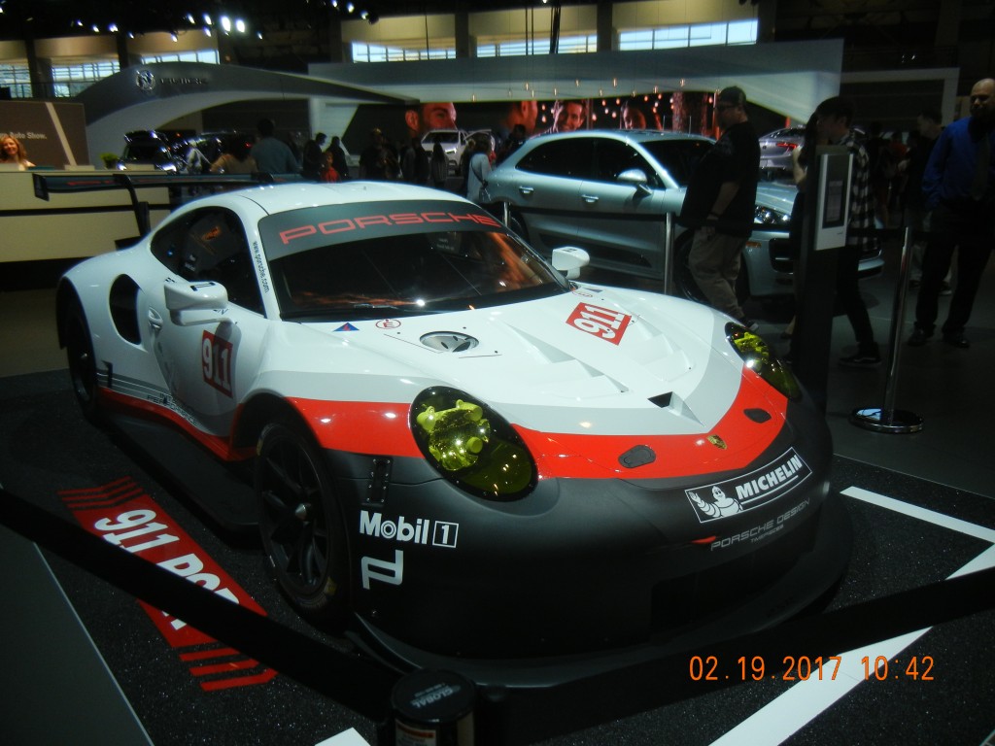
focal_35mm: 30
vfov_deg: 46.8
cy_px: 373
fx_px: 862
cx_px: 498
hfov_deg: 60.0
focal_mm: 5.4
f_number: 3.5
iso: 291
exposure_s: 1/250
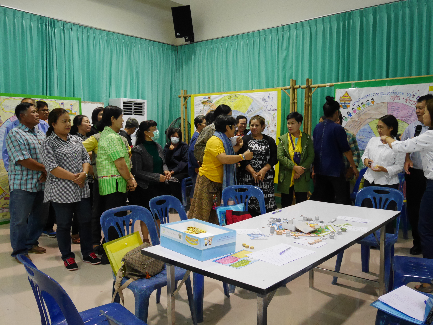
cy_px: 162
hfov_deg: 59.9
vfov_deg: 46.8
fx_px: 375
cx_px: 216
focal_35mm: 30
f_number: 3.8
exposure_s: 1/250
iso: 3200
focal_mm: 15
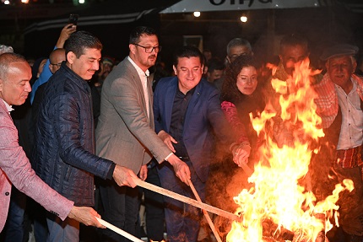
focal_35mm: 62
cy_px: 121
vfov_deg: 21.9
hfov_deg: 32.4
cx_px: 182
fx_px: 625
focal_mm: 62
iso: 900
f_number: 4
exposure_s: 1/250
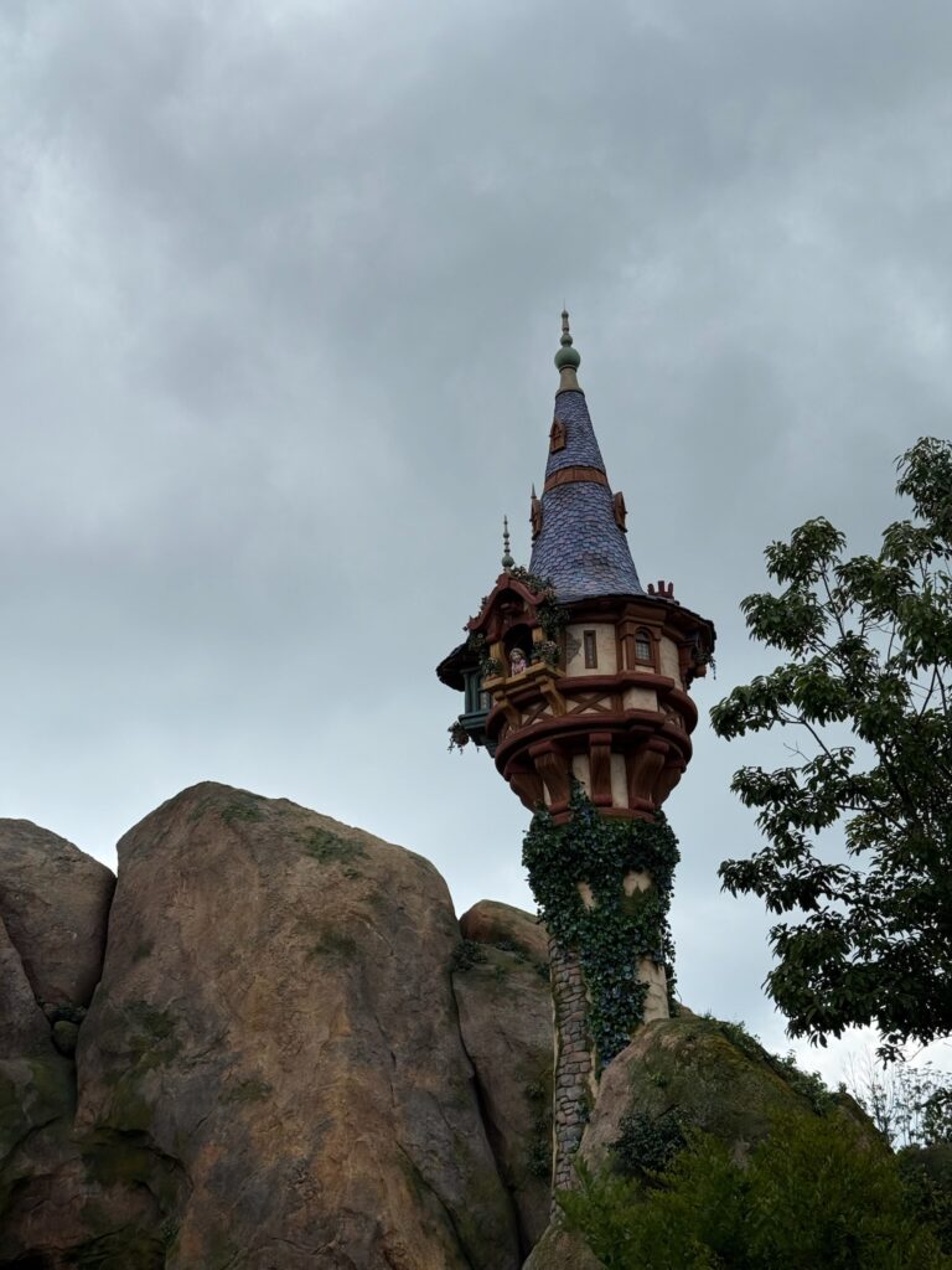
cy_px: 635
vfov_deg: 39.7
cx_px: 476
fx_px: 1760
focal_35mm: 48
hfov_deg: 30.3
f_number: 1.78
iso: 64
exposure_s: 1/3891
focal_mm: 6.76
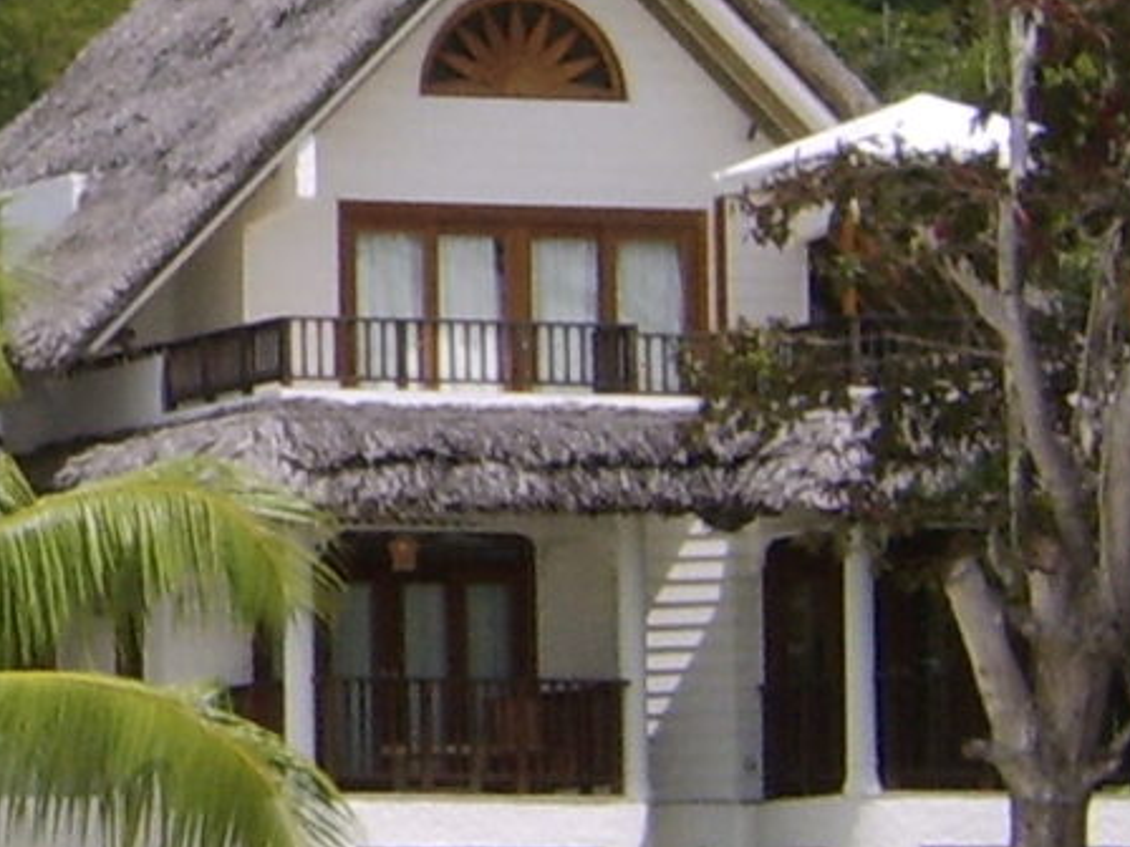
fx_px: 8585
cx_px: -855
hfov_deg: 7.3
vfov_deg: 5.6
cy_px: -174
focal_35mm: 263
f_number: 8
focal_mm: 11.93
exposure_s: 1/297
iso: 71
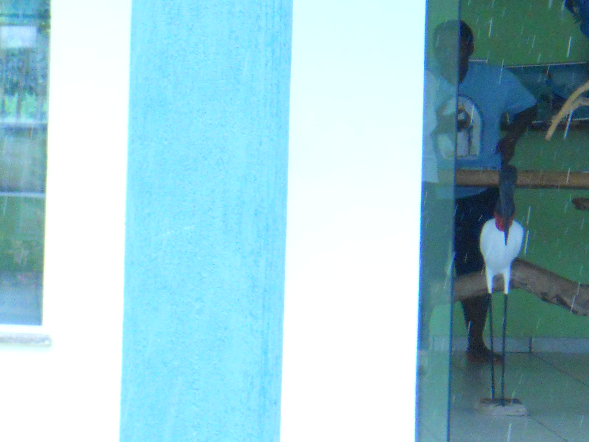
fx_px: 5411
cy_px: 178
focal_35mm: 318
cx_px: 656
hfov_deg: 6.2
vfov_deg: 4.7
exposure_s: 1/250
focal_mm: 25
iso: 640
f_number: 6.6
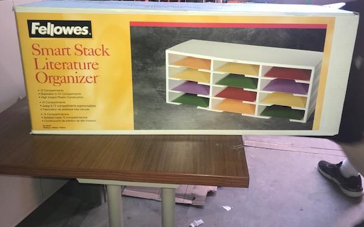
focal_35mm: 32
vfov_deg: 39.1
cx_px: 195
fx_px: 317
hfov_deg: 59.6
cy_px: 81
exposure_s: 1/30
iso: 50
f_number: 1.8
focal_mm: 3.99
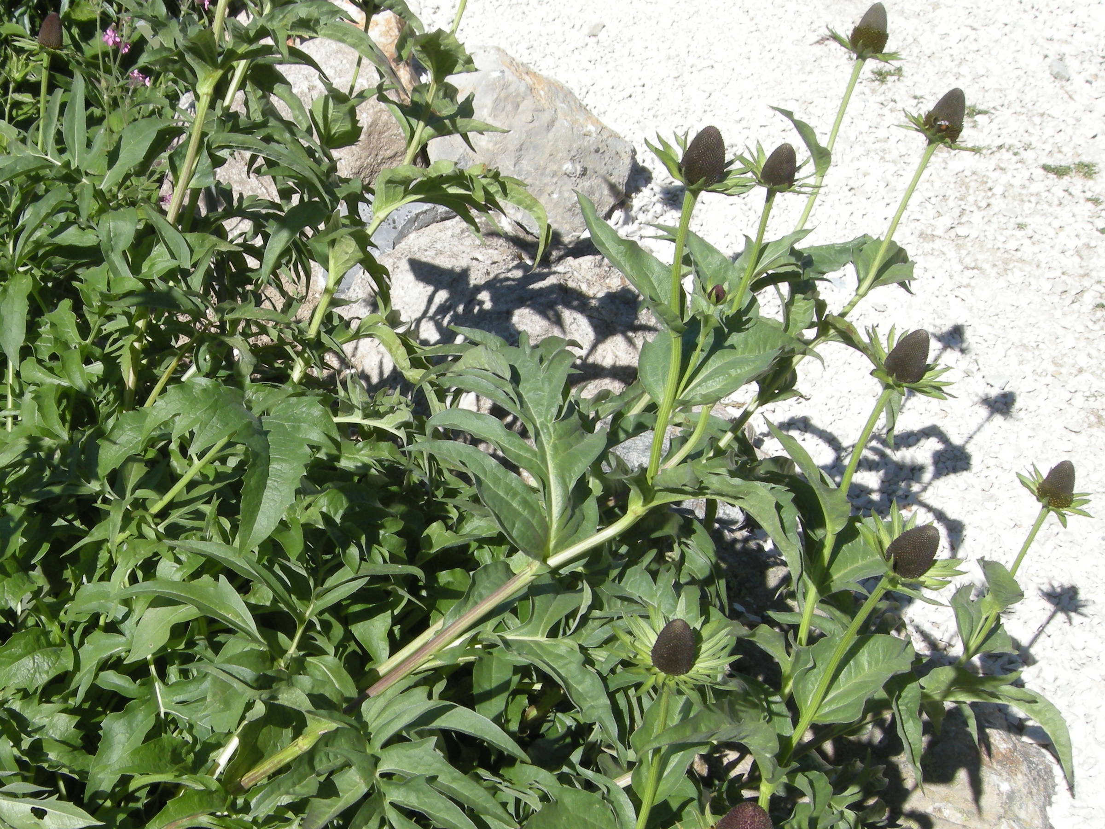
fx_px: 1117
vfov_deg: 40.7
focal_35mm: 35
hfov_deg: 52.6
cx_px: 552
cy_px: 414
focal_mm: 7.5
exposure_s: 1/214
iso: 64
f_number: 5.4
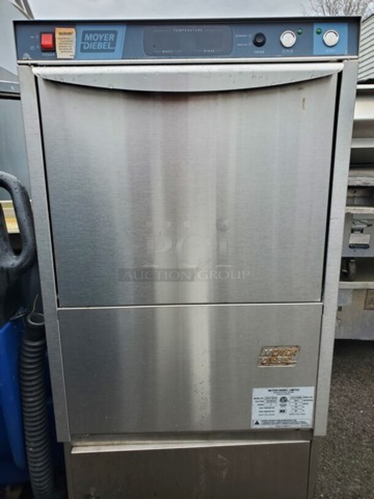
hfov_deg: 53.1
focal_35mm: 26
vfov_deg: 67.3
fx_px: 374
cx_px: 187
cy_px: 250
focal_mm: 4.3
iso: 50
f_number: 2.4
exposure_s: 1/126
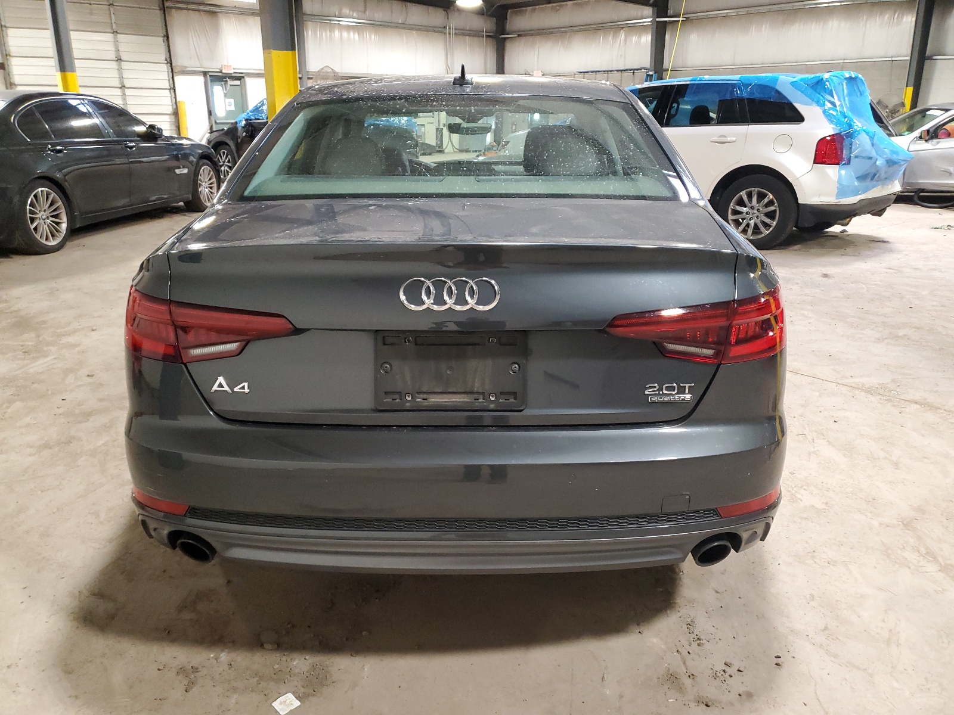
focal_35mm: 26
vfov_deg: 53.1
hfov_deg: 67.3
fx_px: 717
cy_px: 358
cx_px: 477
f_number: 1.5
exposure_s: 1/60.2
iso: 358
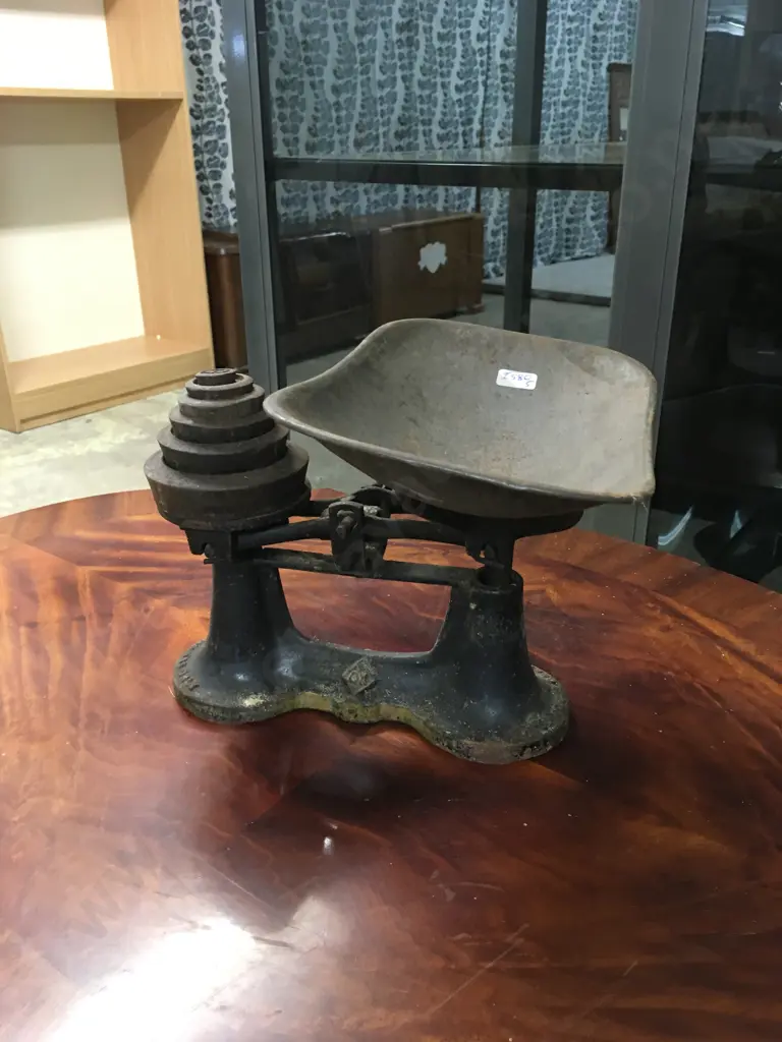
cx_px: 391
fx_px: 874
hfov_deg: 48.2
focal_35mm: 29
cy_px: 521
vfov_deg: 61.7
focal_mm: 4.15
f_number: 2.2
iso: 200
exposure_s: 1/33
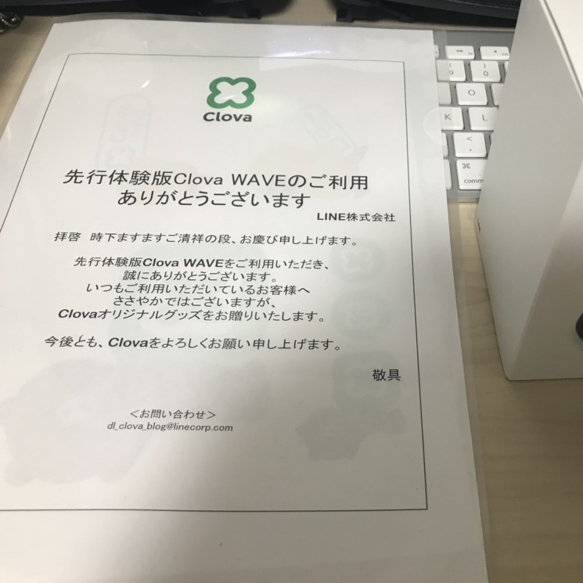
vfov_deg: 48.4
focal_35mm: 34
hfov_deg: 47.6
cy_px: 297
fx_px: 648
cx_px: 393
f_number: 1.8
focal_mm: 3.99
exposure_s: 1/20
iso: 40
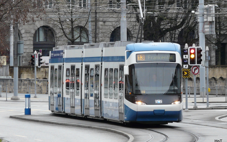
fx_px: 1305
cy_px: 62
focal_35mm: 211
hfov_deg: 9.9
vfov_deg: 6.2
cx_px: 114
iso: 100
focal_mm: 32.5
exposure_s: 1/125
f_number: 4
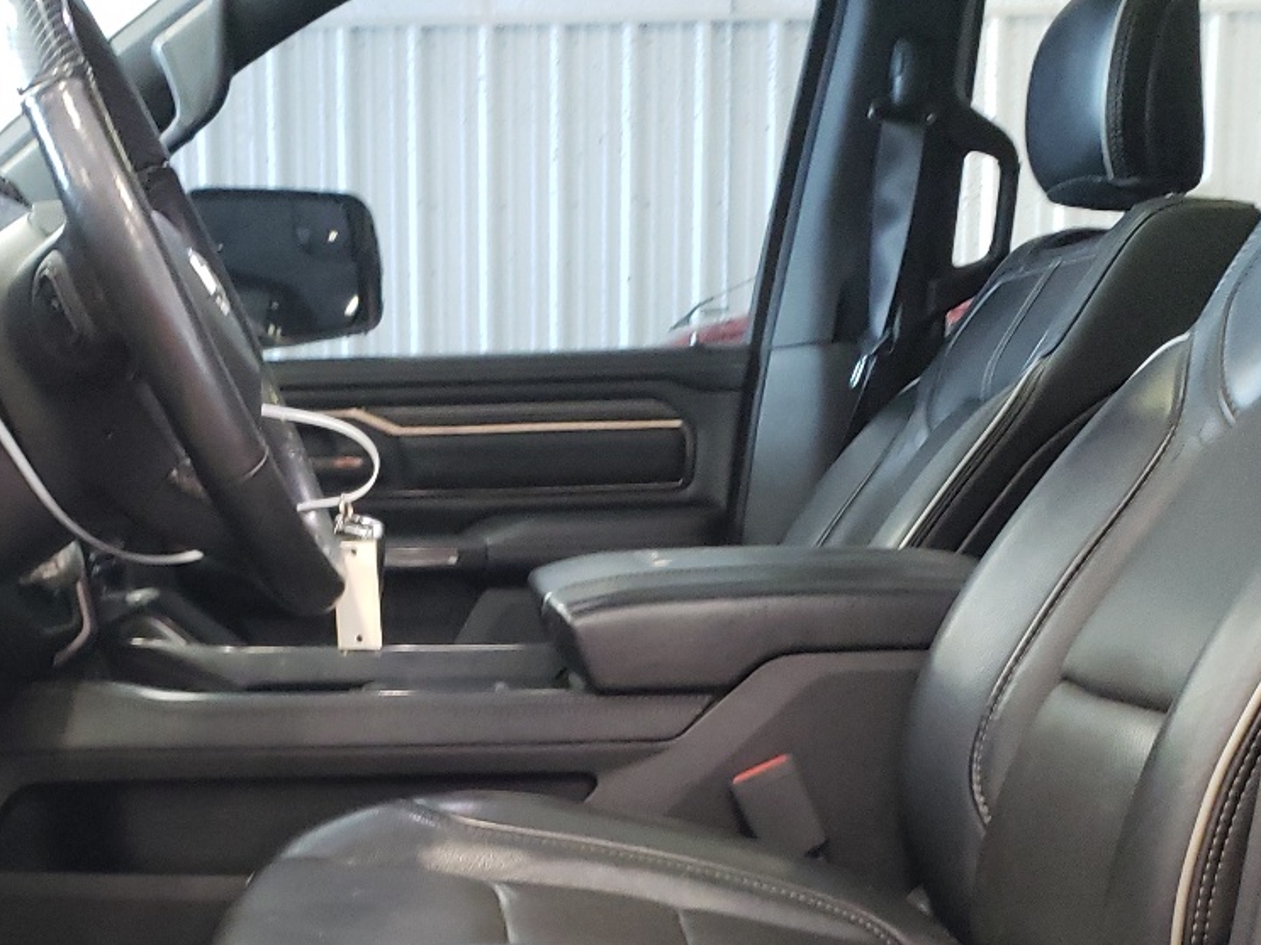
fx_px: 2040
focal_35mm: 56
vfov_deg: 25.2
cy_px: 874
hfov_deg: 34.1
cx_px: 455
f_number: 1.5
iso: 327
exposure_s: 1/60.2
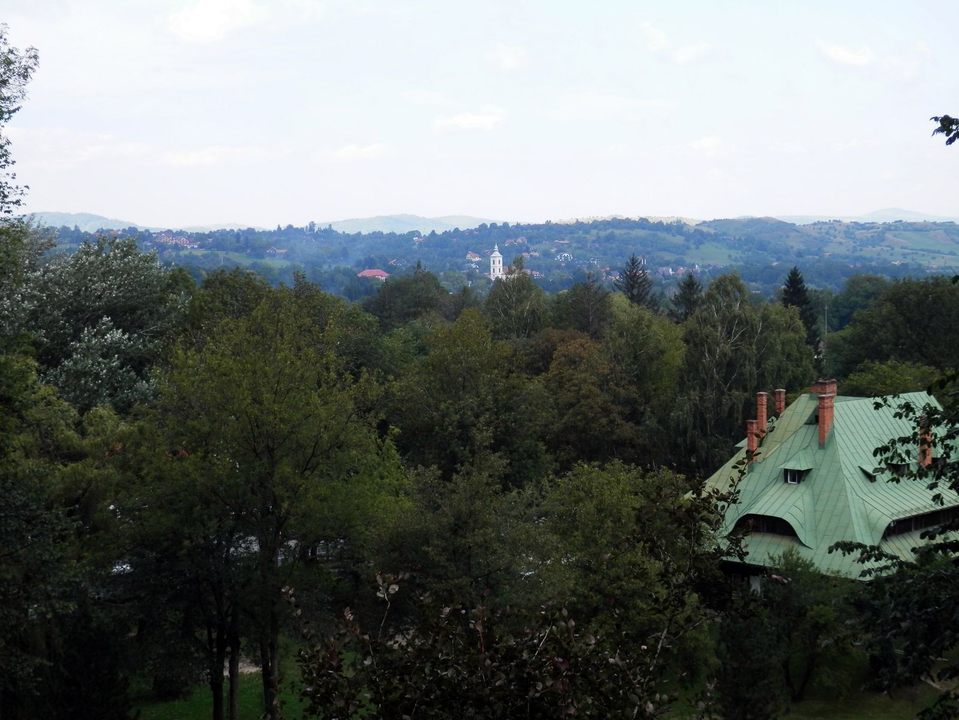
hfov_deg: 32.2
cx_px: 480
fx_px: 1662
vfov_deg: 24.4
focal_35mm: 60
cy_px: 360
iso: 80
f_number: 4.2
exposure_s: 1/200
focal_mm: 10.8
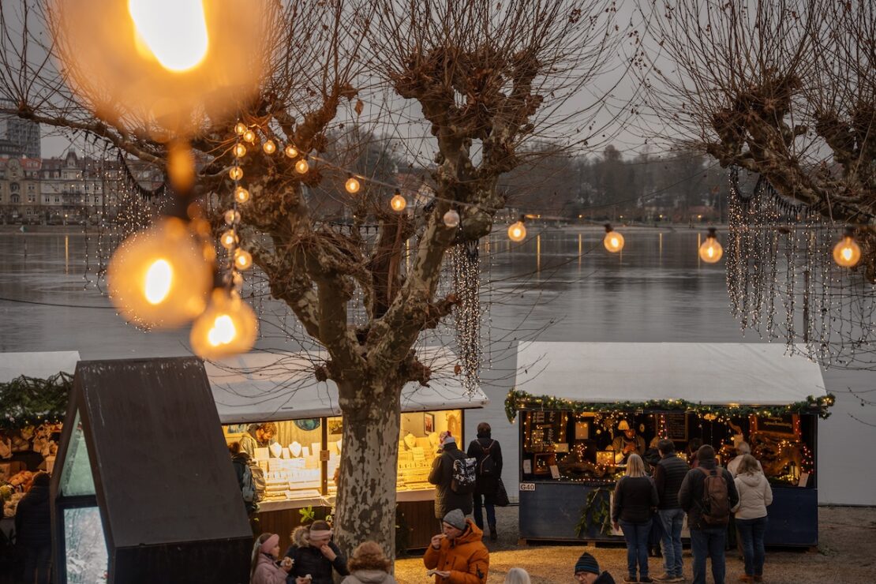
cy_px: 292
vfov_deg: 19.5
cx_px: 438
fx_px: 1703
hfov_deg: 28.8
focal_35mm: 70
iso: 500
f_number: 2.8
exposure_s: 1/80
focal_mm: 70
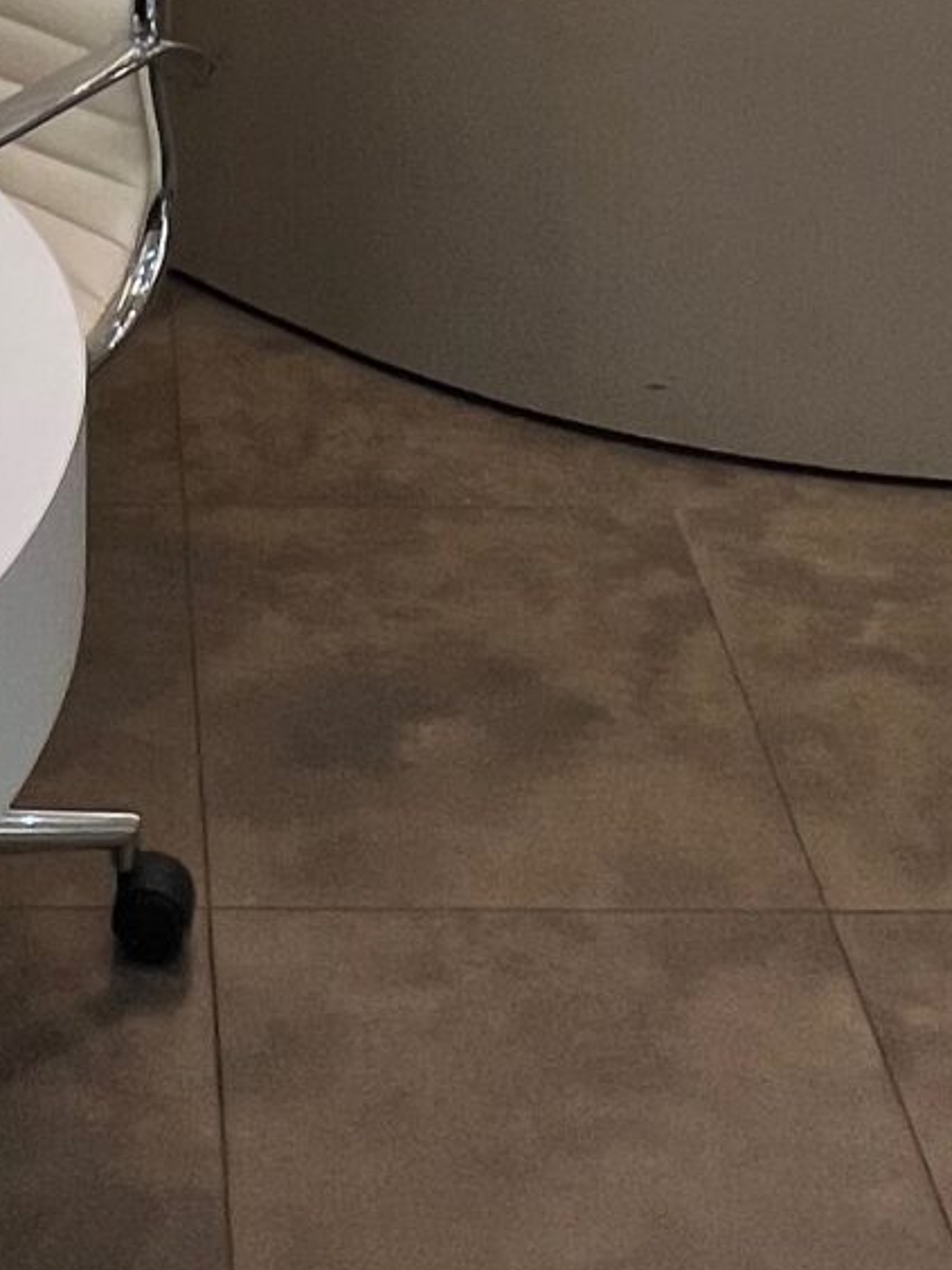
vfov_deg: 21.0
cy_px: -1058
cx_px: 110
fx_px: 2163
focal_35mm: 59
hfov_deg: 24.2
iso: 50
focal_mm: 1.57
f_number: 1.8
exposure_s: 1/109
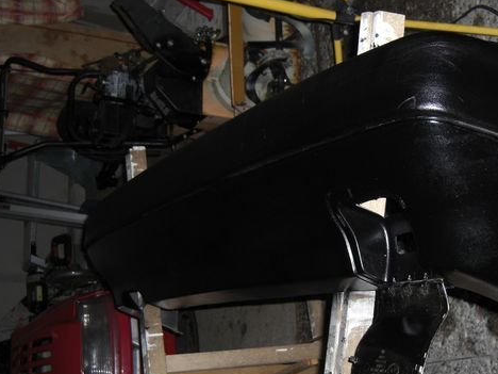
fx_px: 748
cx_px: 301
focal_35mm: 52
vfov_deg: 28.0
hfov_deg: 36.7
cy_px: 219
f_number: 2.8
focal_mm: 7.9
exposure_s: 1/30
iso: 100
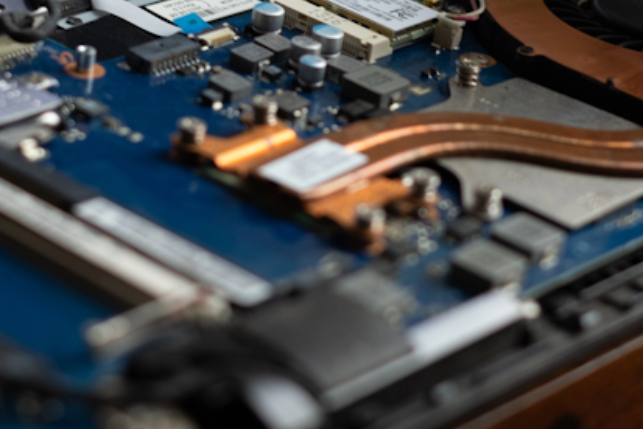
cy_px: 18
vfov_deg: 9.7
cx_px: 262
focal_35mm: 141
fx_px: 2520
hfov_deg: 14.5
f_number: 2.5
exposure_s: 1/60
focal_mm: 35
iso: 200
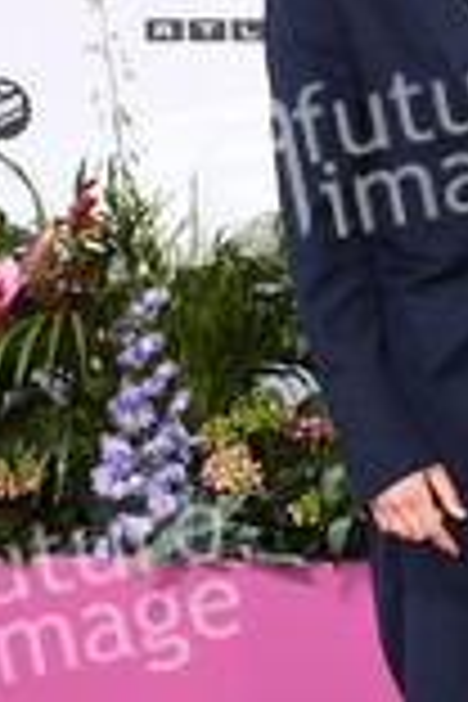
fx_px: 2398
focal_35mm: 123
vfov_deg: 16.6
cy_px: 387
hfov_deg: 11.0
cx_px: 500
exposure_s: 1/200
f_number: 5.6
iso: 800
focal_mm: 48
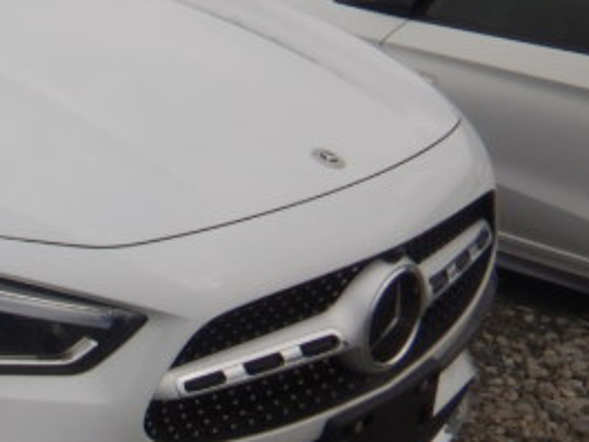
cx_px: -89
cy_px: 191
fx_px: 987
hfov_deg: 29.3
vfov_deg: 25.2
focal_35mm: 58
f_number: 2.8
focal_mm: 4.3
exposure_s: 1/500
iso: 125
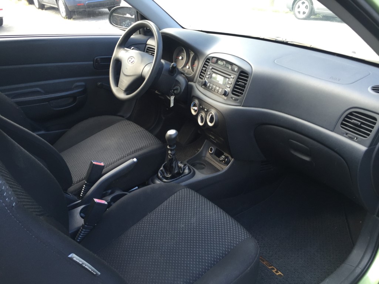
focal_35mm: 29
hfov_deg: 61.7
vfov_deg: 48.2
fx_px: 318
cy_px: 142
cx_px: 190
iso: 40
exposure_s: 1/60
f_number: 2.2
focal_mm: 4.15
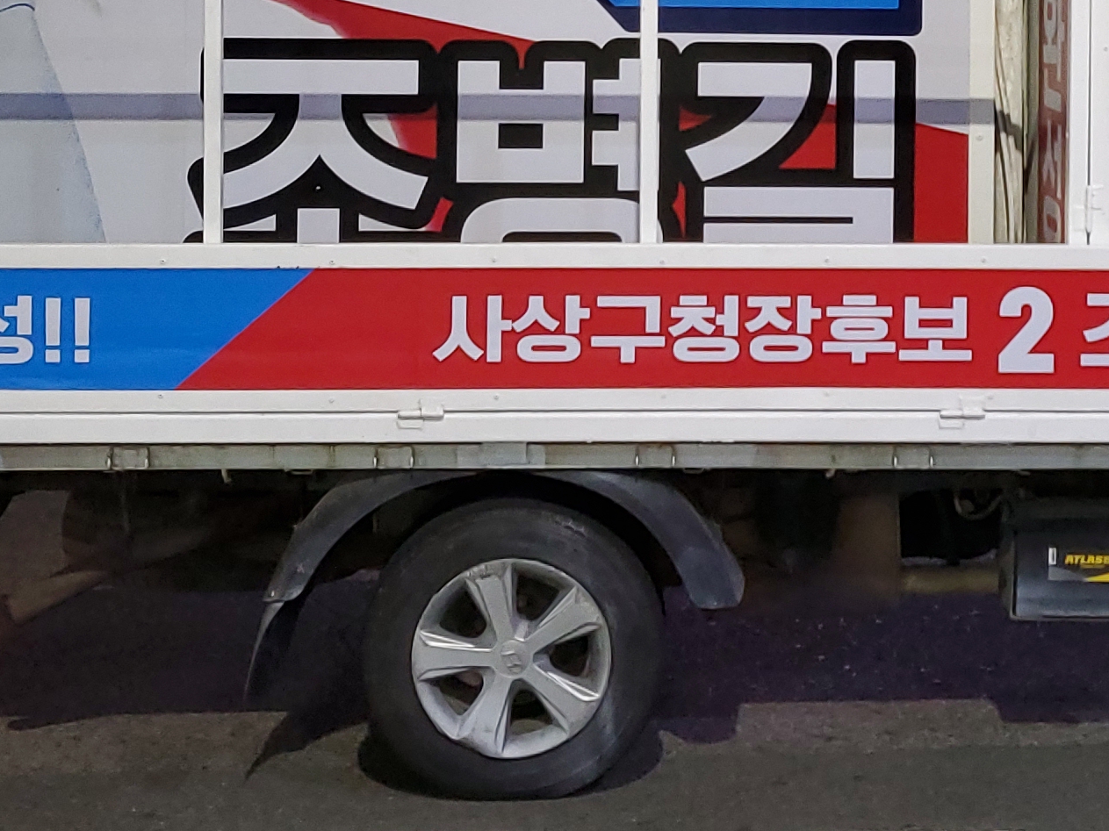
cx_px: 742
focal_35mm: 83
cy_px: -110
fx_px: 2659
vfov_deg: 17.1
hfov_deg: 23.5
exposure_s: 1/20
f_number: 1.8
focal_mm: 4.25
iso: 160
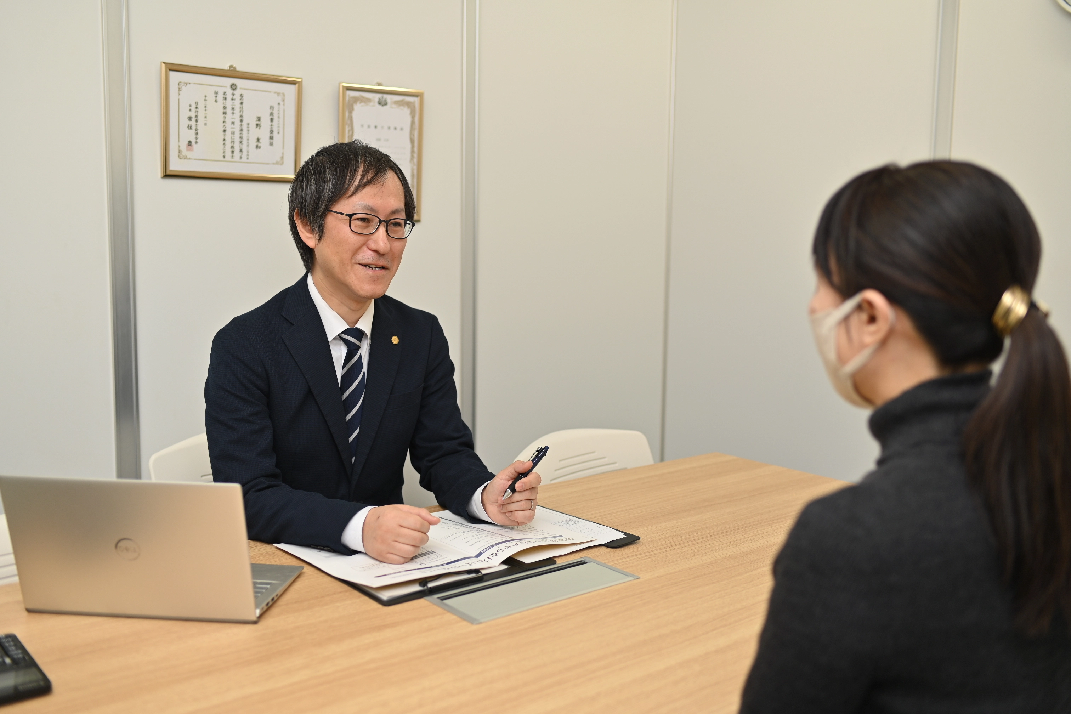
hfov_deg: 54.4
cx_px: 536
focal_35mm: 35
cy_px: 357
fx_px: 1041
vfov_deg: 37.9
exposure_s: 1/200
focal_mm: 35
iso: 100
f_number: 2.5
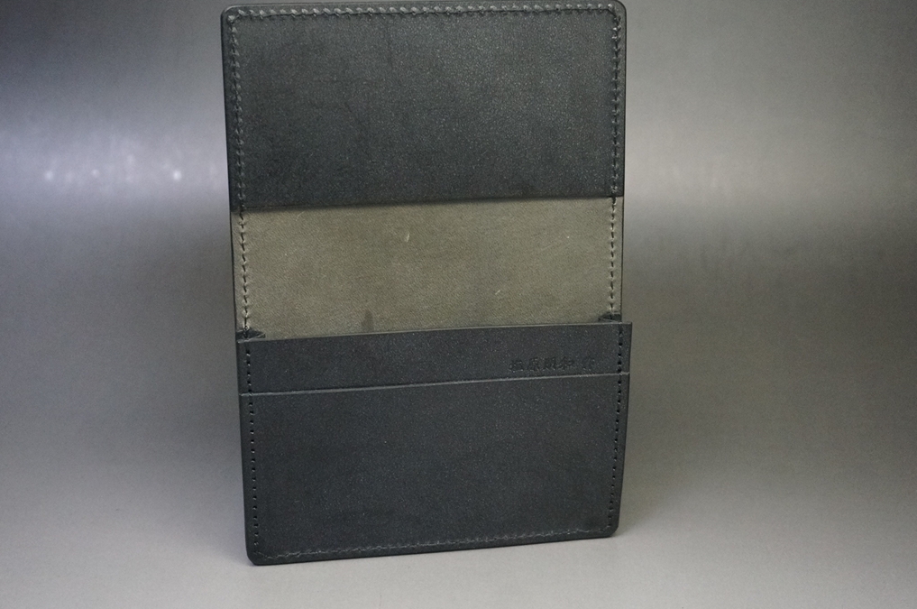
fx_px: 1170
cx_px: 424
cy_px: 282
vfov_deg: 29.1
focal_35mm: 46
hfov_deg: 42.8
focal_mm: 26
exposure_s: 1/160
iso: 3200
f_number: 4.5
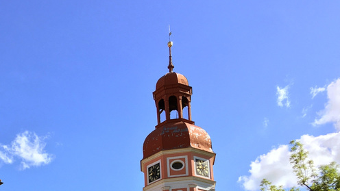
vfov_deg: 16.7
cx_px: 37
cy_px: 251
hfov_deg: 29.7
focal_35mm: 68
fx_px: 613
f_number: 2.2
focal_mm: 4.15
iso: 25
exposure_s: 1/927
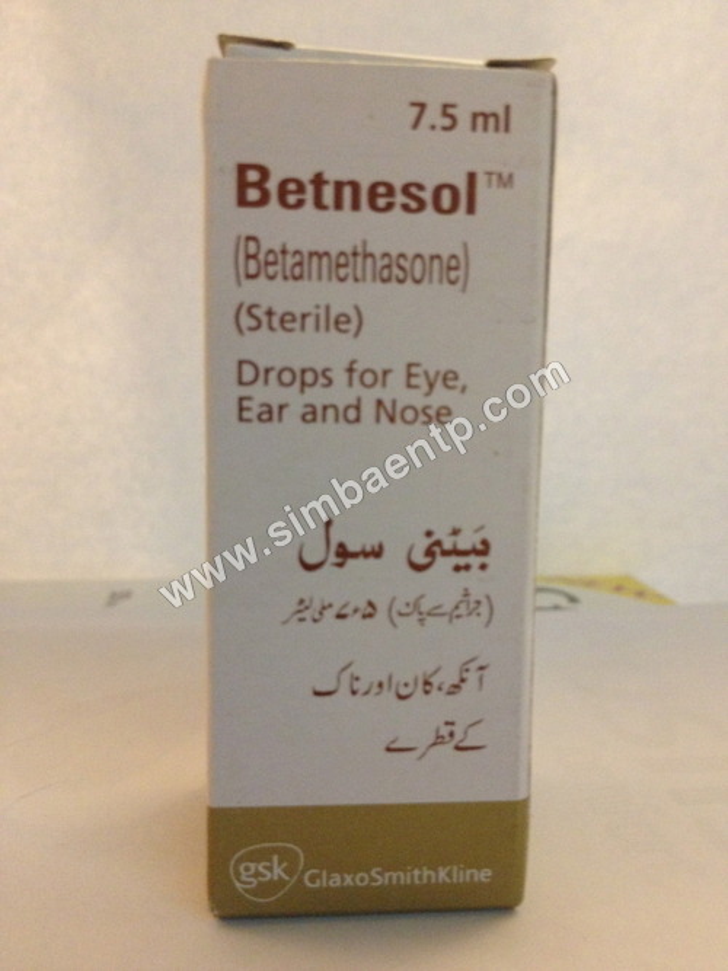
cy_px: 486
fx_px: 982
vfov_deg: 52.6
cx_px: 364
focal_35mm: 35
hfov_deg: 40.7
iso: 250
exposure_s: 1/20
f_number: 2.4
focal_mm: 4.28
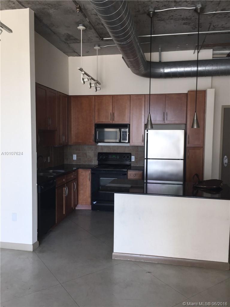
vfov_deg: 61.7
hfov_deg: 48.2
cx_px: 115
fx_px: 257
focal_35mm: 29
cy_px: 154
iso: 32
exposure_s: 1/33
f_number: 2.2
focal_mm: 4.15
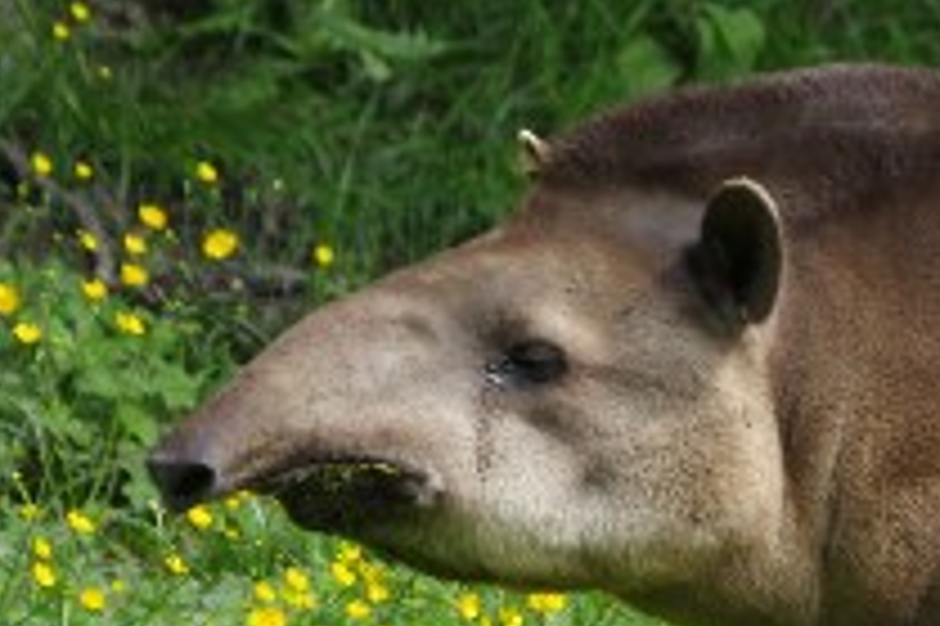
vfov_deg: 1.7
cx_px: 1030
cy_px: 603
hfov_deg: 2.5
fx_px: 21315
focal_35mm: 817
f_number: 8
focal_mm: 190
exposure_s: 1/250
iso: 200
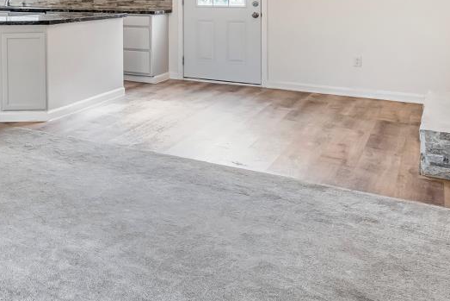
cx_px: -79
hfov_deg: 36.2
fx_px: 538
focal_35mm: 43
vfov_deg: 29.0
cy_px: -7
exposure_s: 1/20
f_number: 9
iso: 500
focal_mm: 10
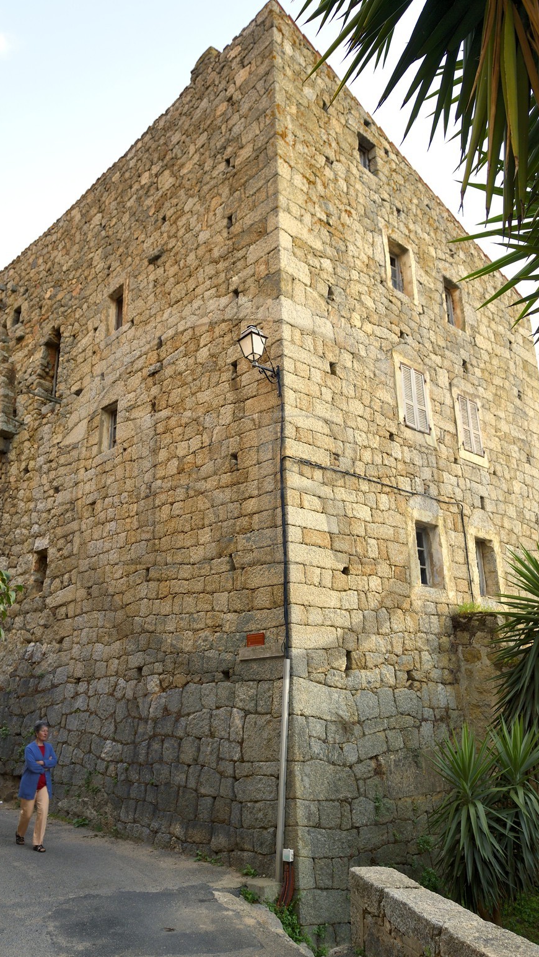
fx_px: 660
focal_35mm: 26
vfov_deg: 71.9
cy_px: 490
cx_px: 246
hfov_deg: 44.4
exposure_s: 1/40
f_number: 5
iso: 400
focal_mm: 24
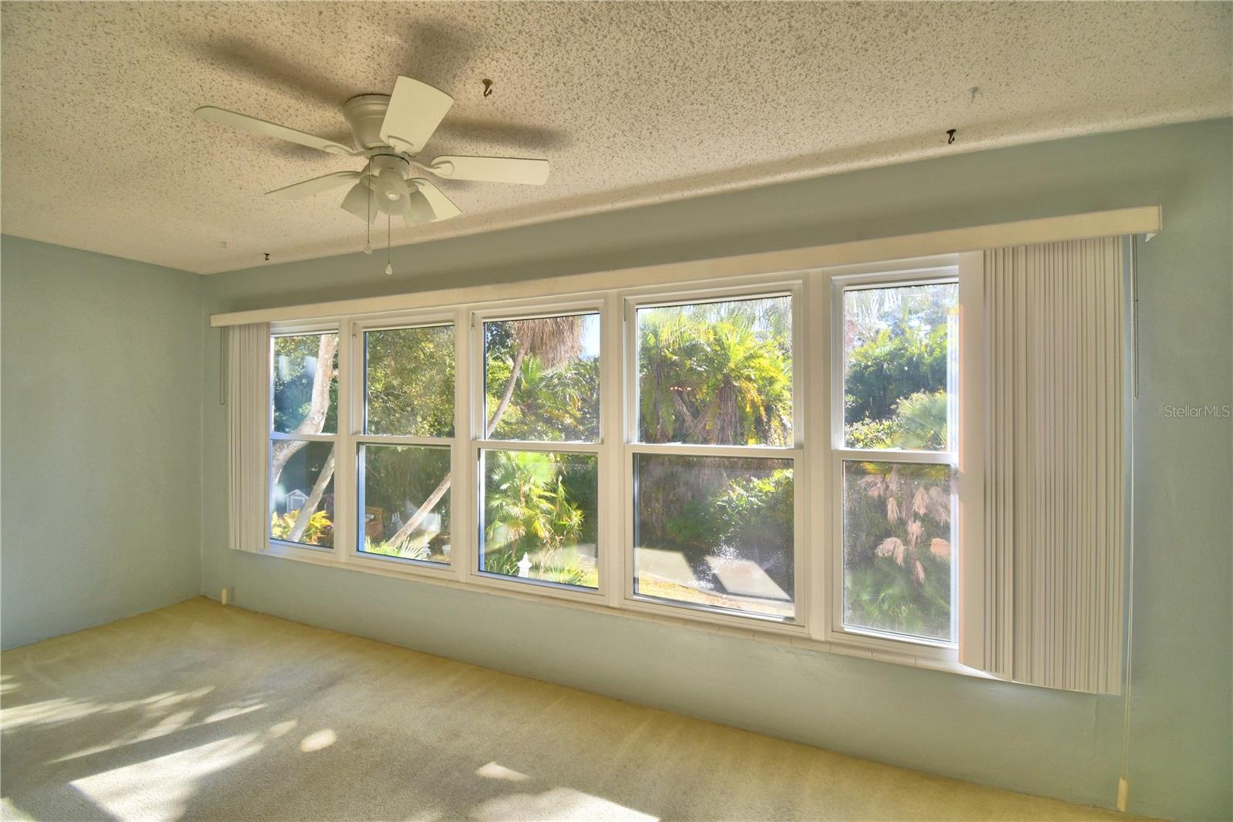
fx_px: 514
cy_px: 411
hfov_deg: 100.4
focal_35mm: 15
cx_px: 616
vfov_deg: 77.3
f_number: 4.5
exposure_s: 1/320
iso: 200
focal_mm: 10
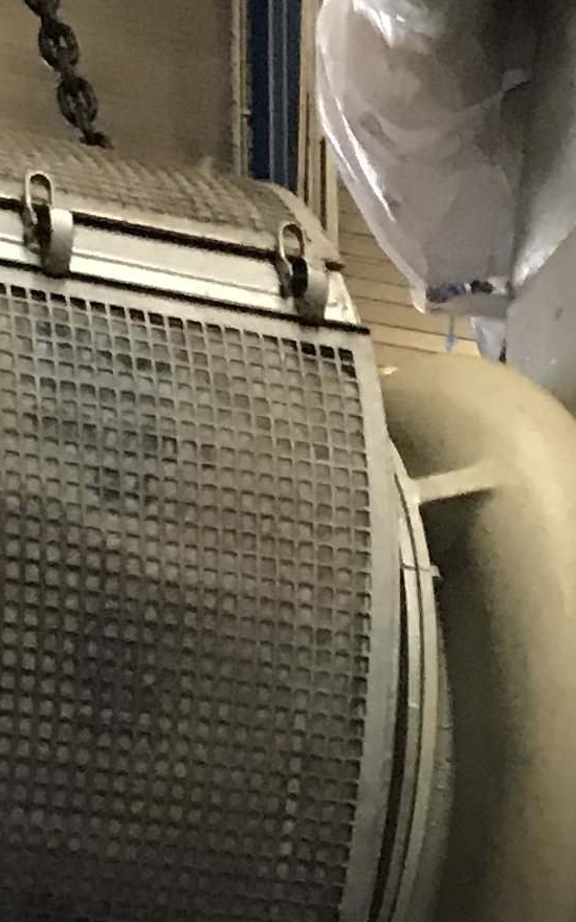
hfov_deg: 9.6
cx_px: 381
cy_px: 2109
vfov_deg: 12.5
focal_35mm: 136
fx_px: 3416
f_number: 1.8
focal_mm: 3.99
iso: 100
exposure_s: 1/17
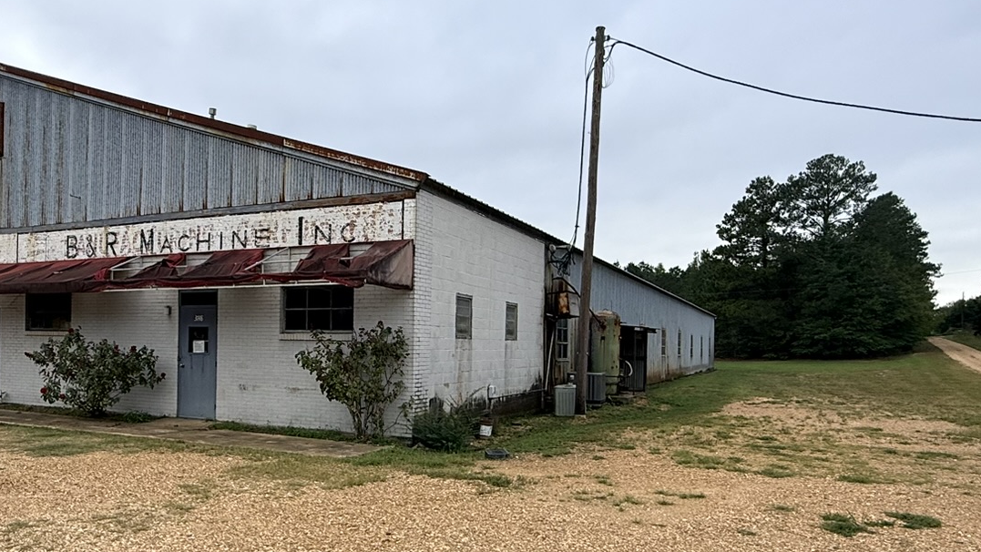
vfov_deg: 39.9
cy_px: 343
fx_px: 754
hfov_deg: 65.2
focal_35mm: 29
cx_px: 373
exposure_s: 1/357
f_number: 2.2
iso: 50
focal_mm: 2.22
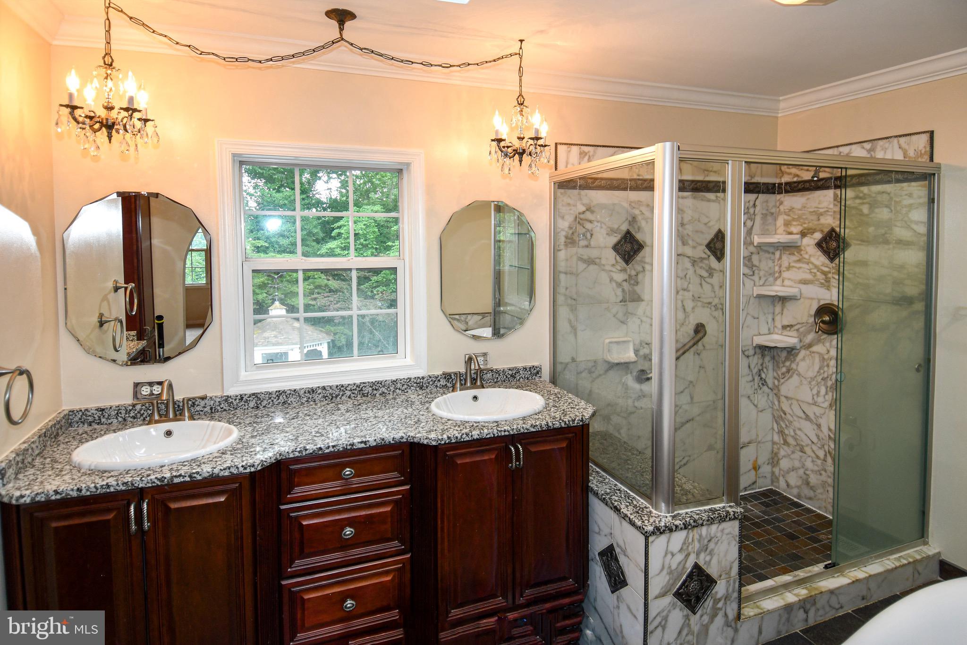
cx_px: 484
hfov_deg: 90.0
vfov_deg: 67.4
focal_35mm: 18
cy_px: 322
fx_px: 483
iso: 280
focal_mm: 12
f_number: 4
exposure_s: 1/60
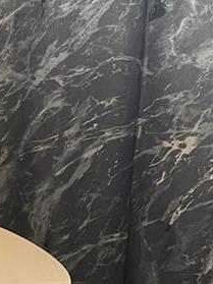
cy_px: -8
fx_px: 920
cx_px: -126
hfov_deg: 12.4
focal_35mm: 112
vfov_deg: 17.1
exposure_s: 1/60
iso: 100
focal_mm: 4.2
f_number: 1.6
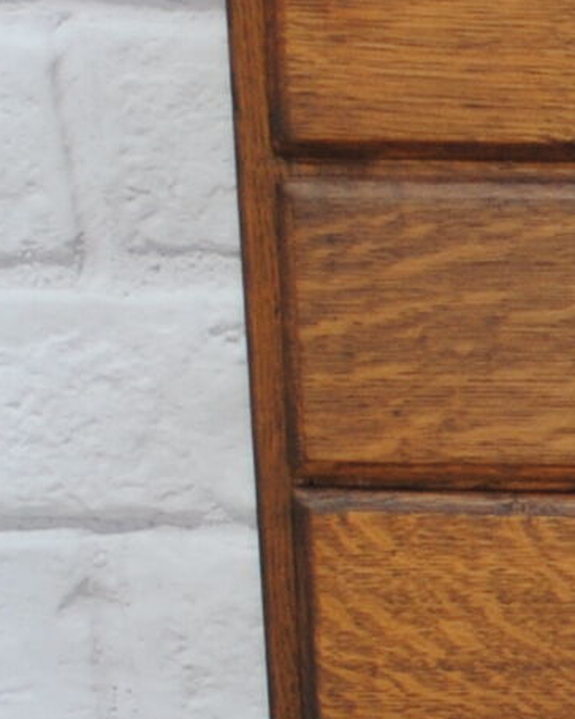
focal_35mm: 234
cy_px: 673
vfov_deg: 8.2
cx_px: 1665
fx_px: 4979
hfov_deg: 6.1
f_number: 4.2
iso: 200
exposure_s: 1/80
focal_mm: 26
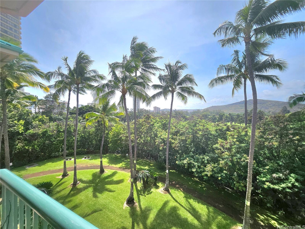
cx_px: 152
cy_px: 114
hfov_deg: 106.2
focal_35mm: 13
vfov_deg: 89.9
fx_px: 115
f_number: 2.2
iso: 32
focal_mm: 1.7
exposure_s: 1/2000
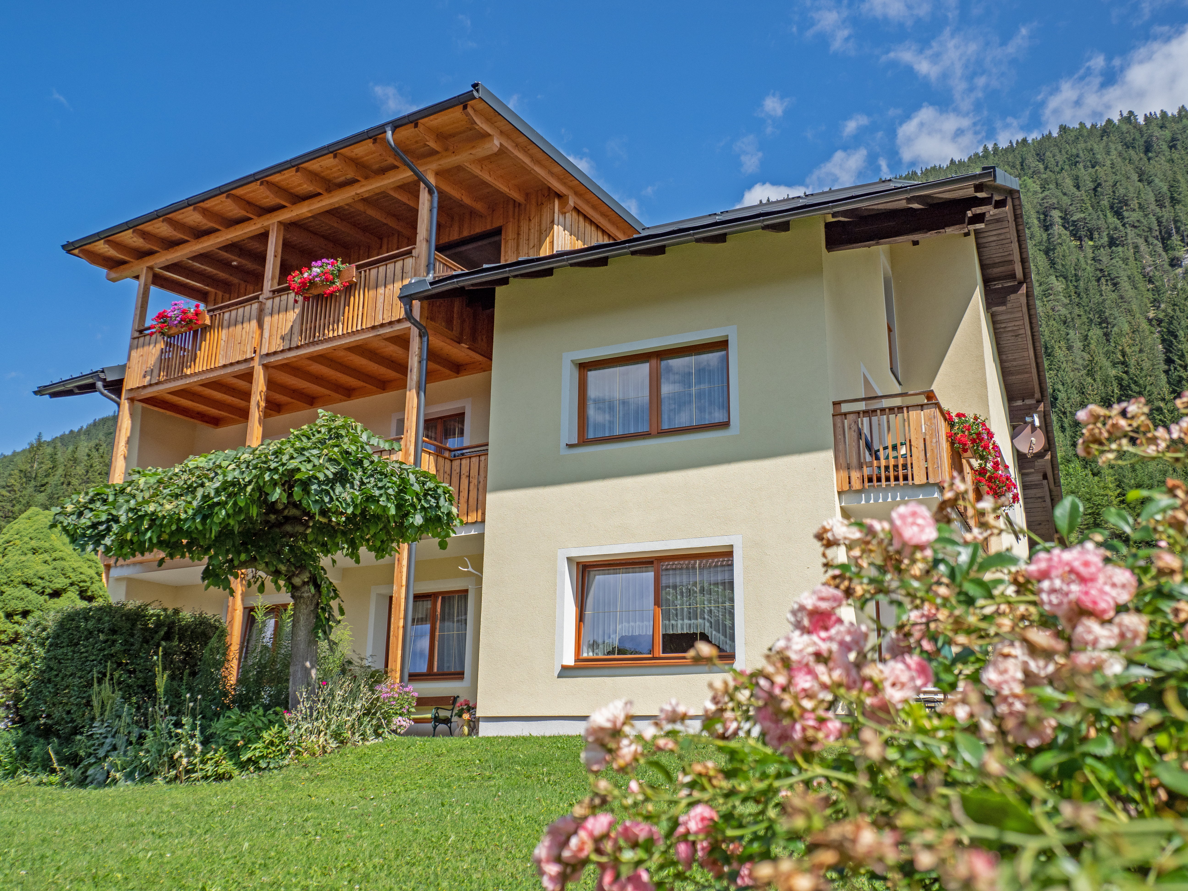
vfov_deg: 44.2
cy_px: 446
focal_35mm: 32
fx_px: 1098
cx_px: 594
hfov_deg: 56.8
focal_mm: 16
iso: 200
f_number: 4
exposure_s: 1/1600
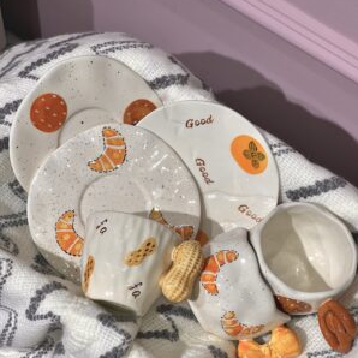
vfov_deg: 22.7
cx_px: 179
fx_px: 889
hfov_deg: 22.8
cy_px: 215
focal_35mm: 76
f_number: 2.2
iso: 25
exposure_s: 1/100
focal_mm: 7.5
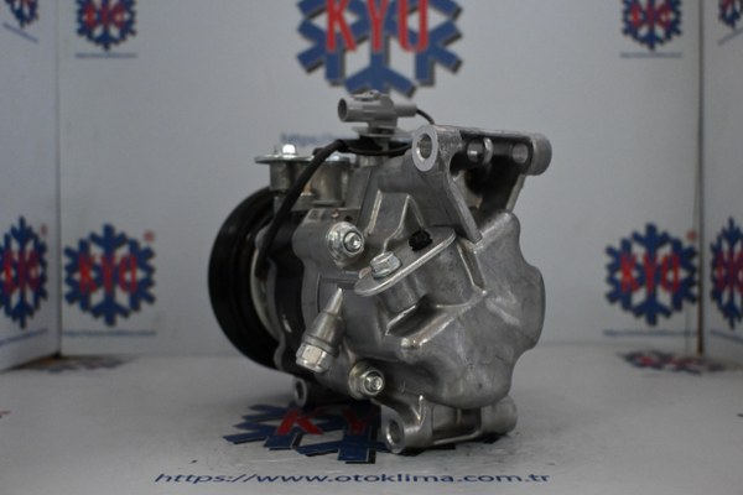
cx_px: 372
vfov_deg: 38.4
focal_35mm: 34
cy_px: 248
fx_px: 712
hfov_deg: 55.1
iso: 3200
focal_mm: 23
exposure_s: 1/80
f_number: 4.2
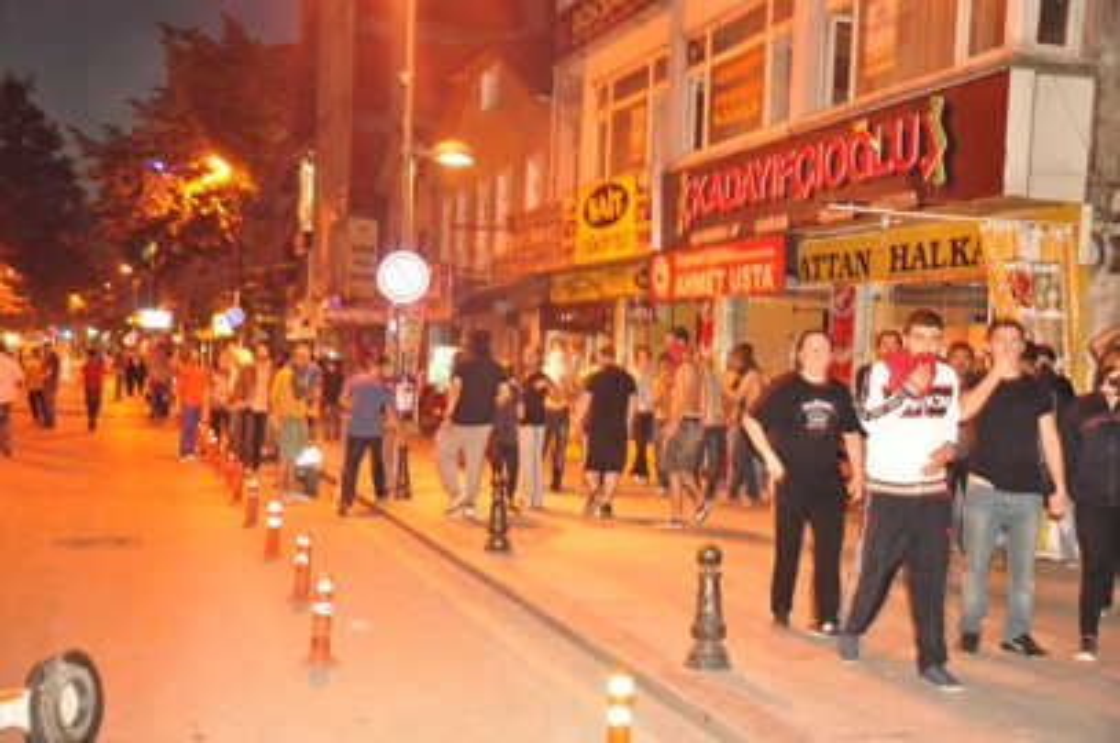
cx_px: 560
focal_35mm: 42
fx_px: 1305
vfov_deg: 31.8
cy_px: 372
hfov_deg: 46.5
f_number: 4
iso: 1600
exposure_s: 1/15
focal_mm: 28
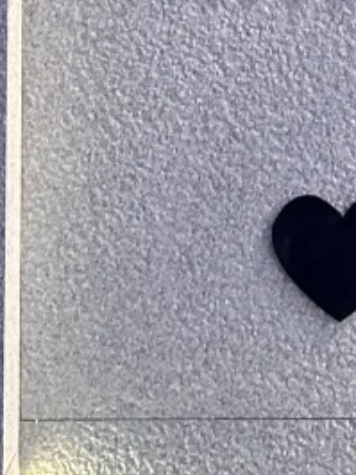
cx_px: 564
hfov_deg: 5.6
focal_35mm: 260
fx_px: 3571
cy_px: -716
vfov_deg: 7.1
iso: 250
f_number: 1.78
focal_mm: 6.86
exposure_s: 1/50
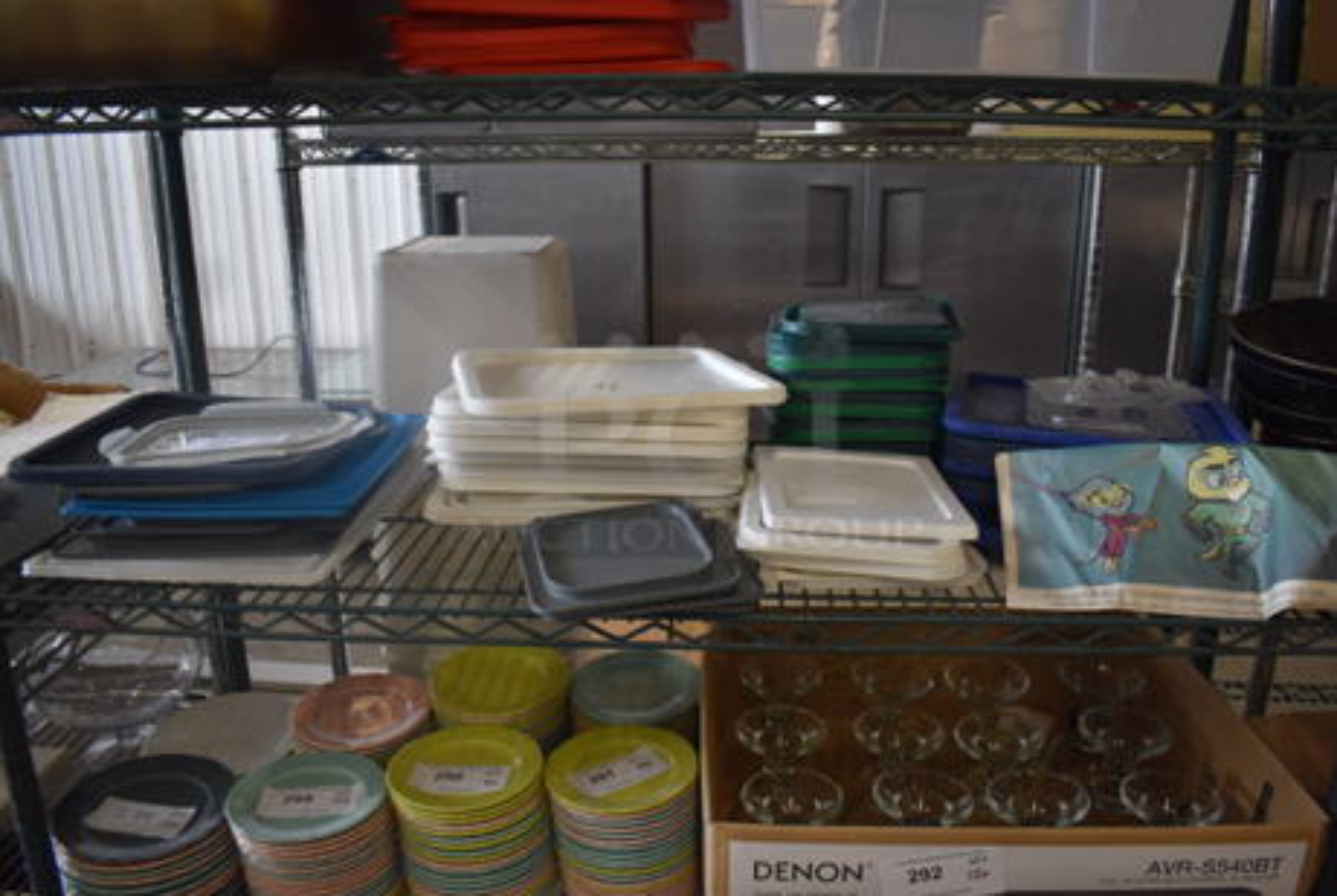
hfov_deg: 65.4
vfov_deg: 46.6
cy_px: 438
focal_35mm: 28
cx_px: 690
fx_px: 1042
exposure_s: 1/125
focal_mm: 18
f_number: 3.5
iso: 1000
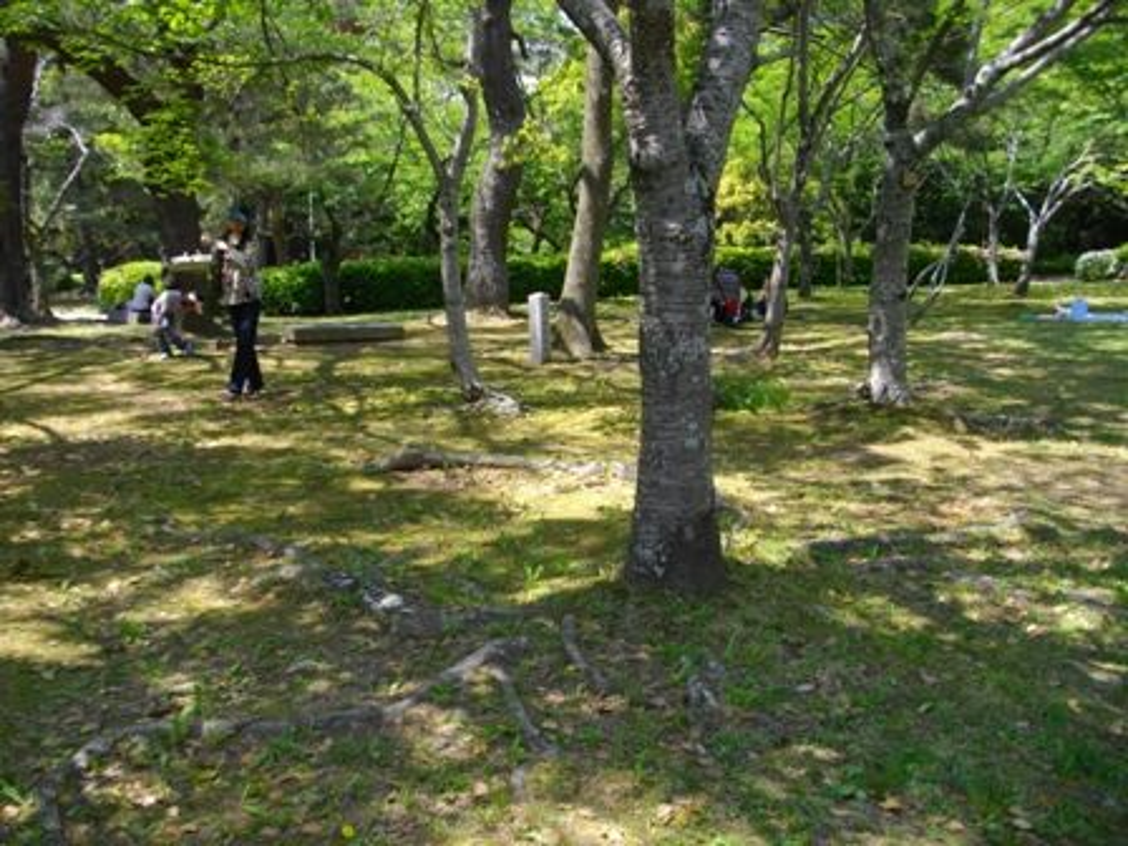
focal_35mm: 32
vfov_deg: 44.2
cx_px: 564
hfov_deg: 56.8
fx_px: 1043
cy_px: 423
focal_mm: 5.7
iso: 100
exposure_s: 1/400
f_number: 2.9
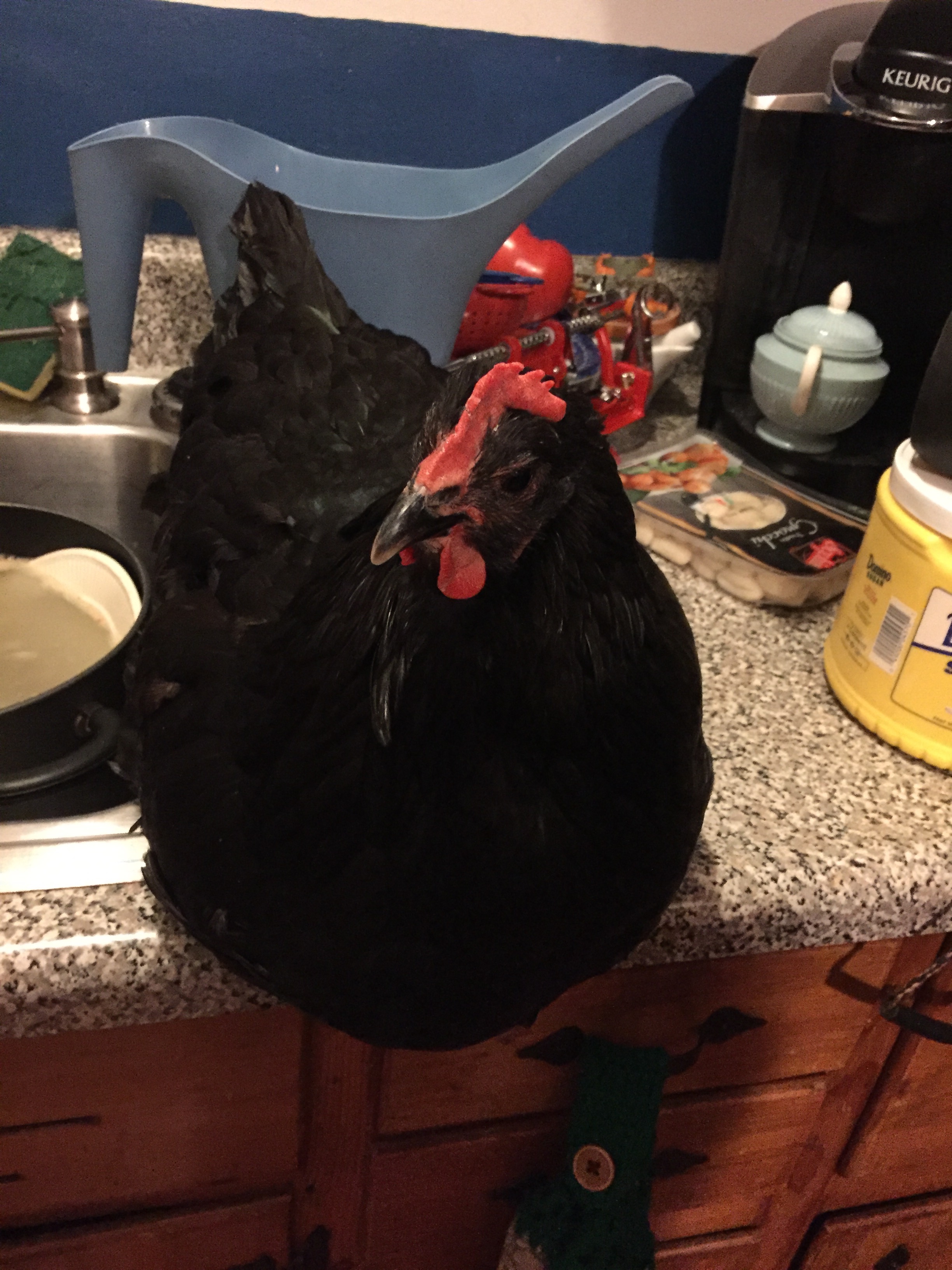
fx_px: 1063
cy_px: 635
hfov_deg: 48.2
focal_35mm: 29
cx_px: 476
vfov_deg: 61.7
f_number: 2.2
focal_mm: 4.15
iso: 400
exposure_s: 1/15
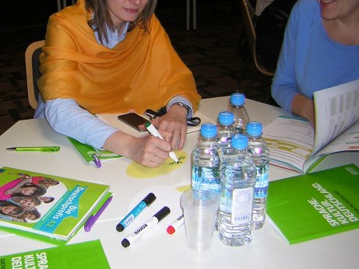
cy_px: 97
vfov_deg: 29.0
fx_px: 519
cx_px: 140
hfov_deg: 38.0
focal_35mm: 50
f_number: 2.6
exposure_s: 1/60.1
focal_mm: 4.7
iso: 50
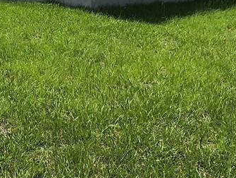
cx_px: 40
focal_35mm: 62
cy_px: -58
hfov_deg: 30.3
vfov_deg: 21.3
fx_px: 423
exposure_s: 1/3809
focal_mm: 2.2
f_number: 2.2
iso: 50
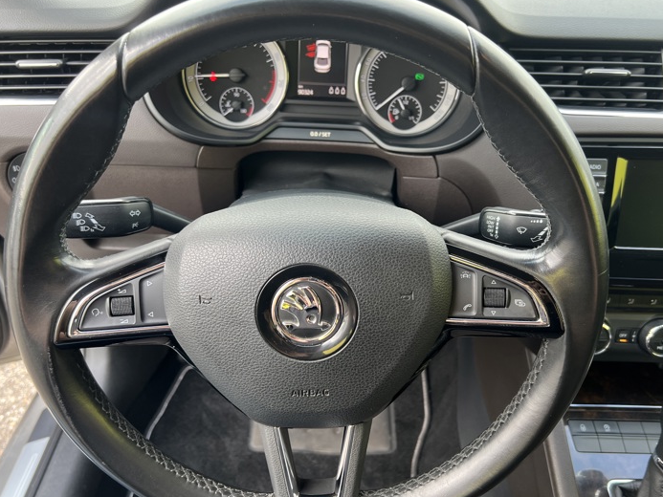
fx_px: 575
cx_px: 334
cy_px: 272
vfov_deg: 46.7
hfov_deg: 60.0
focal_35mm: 30
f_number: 1.5
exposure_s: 1/121
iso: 80
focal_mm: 5.7
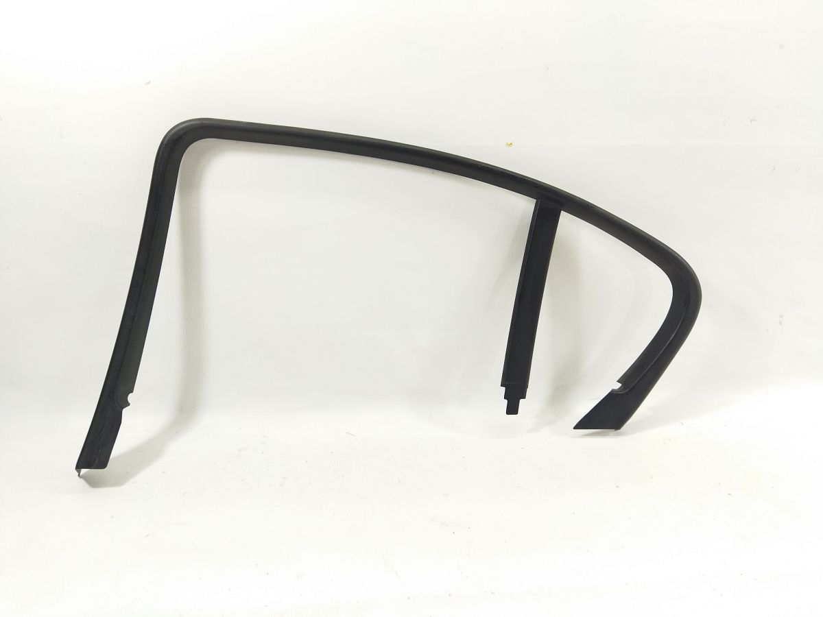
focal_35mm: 27
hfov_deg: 65.3
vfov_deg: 51.4
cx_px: 412
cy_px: 308
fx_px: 642
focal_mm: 4.71
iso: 149
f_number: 1.79
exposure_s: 1/100
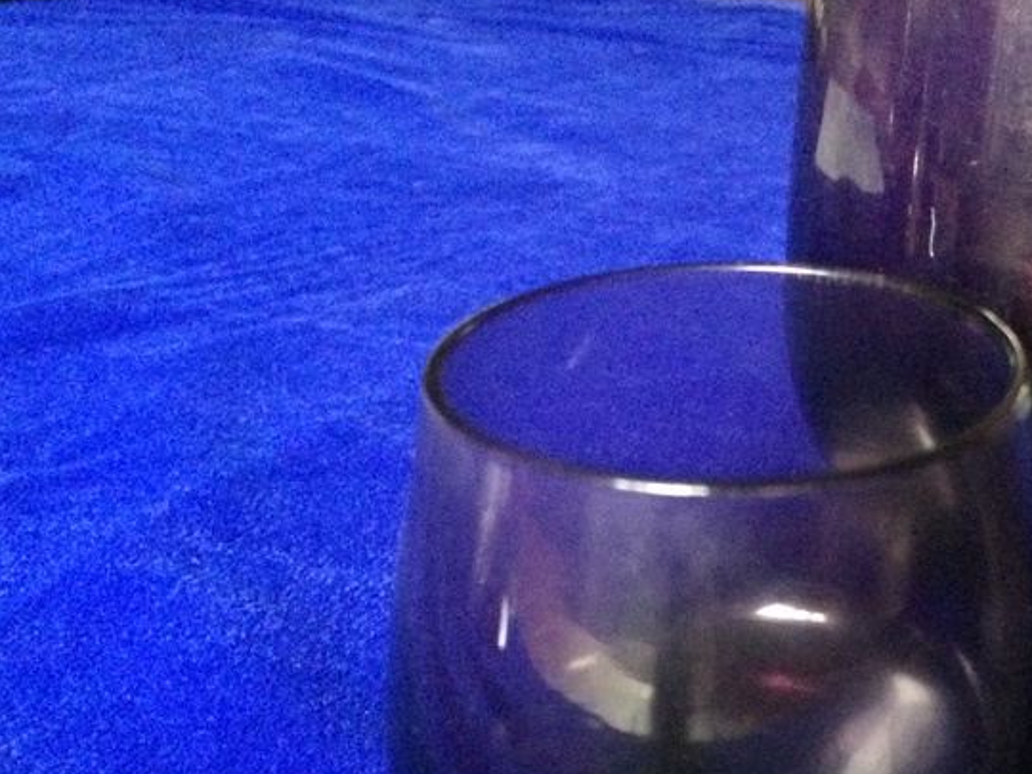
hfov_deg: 37.3
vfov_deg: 28.7
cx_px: 766
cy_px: 584
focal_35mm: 50
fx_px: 1491
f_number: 2.2
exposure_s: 1/15
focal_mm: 4.12
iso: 1000
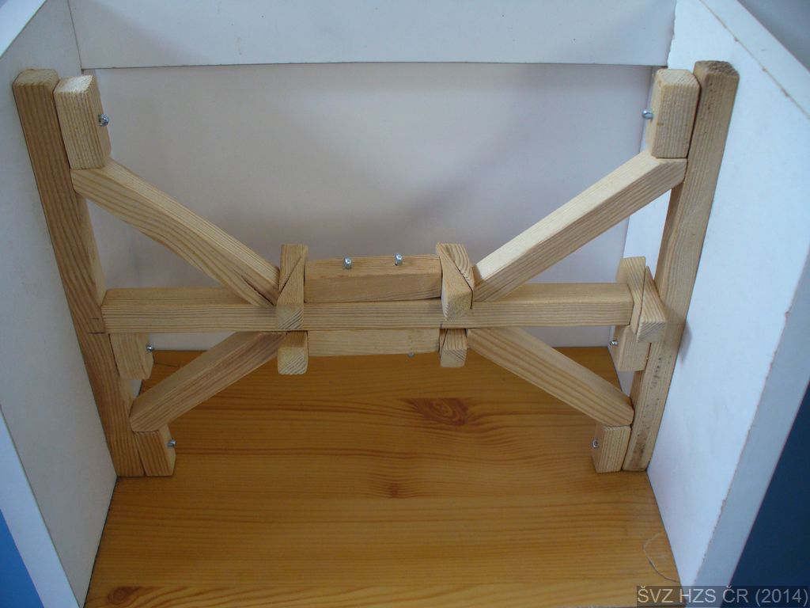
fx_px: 866
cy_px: 304
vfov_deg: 38.7
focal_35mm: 37
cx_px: 405
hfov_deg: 50.1
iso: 100
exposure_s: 1/30
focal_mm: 6.1
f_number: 2.8
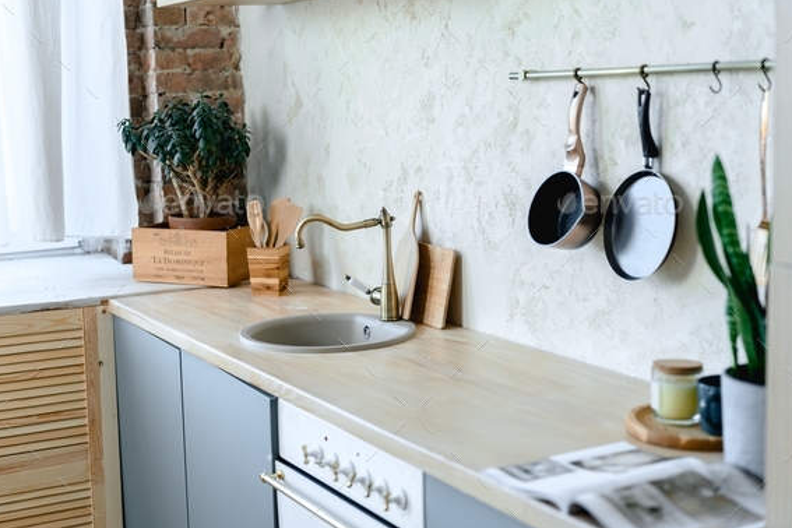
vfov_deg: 26.0
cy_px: 269
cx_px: 406
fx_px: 1144
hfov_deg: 38.2
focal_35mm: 52
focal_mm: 50
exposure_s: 1/200
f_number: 2.5
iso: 320
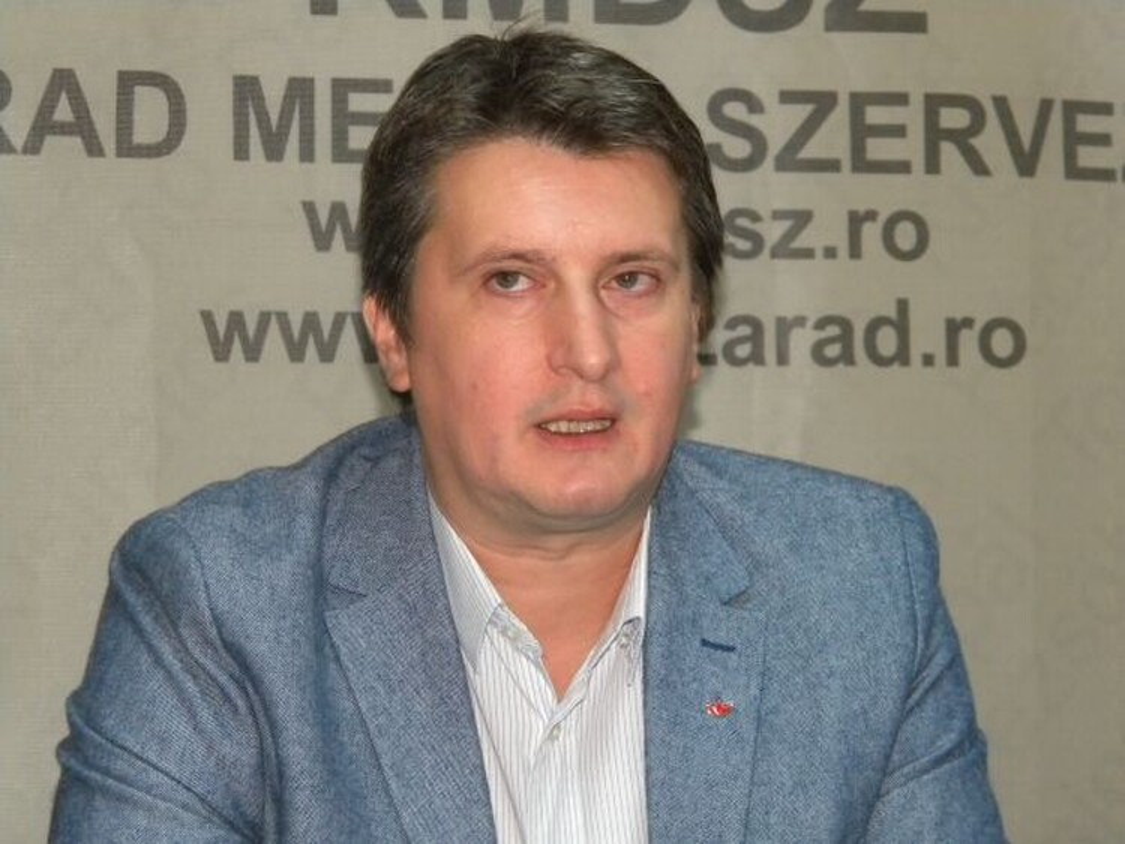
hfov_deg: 18.7
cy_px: 422
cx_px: 562
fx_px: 3414
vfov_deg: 14.1
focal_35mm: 105
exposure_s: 1/30
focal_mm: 19
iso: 400
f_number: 4.7
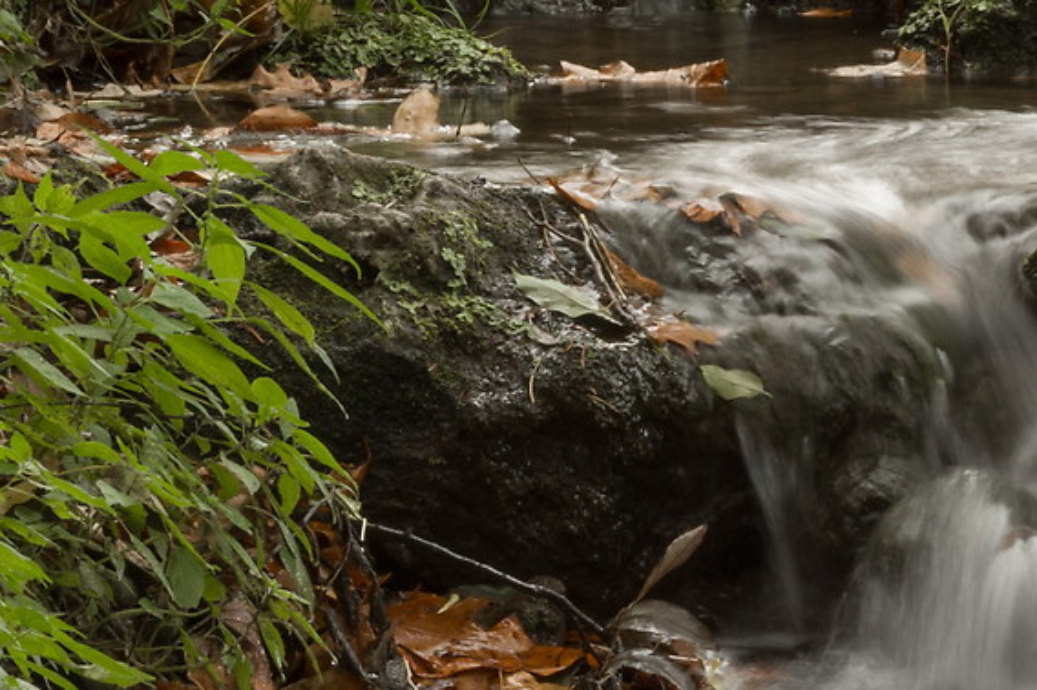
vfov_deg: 2.4
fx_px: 16409
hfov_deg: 3.6
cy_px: -180
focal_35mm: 570
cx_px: 1884
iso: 100
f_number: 16
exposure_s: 1/2
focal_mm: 90
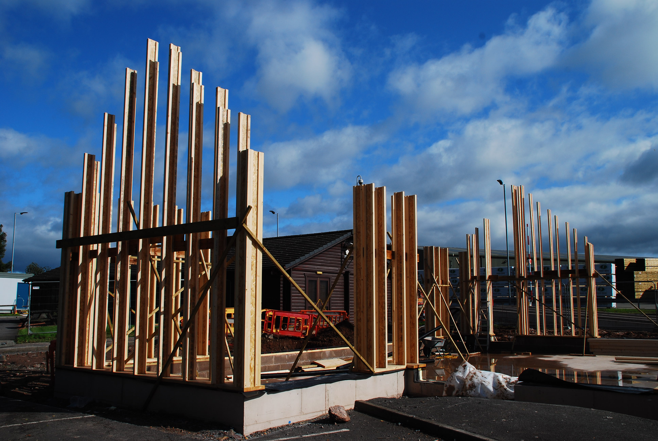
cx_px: 329
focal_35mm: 33
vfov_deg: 40.1
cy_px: 220
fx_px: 604
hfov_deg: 57.2
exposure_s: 1/320
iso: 125
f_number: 10
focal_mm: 22
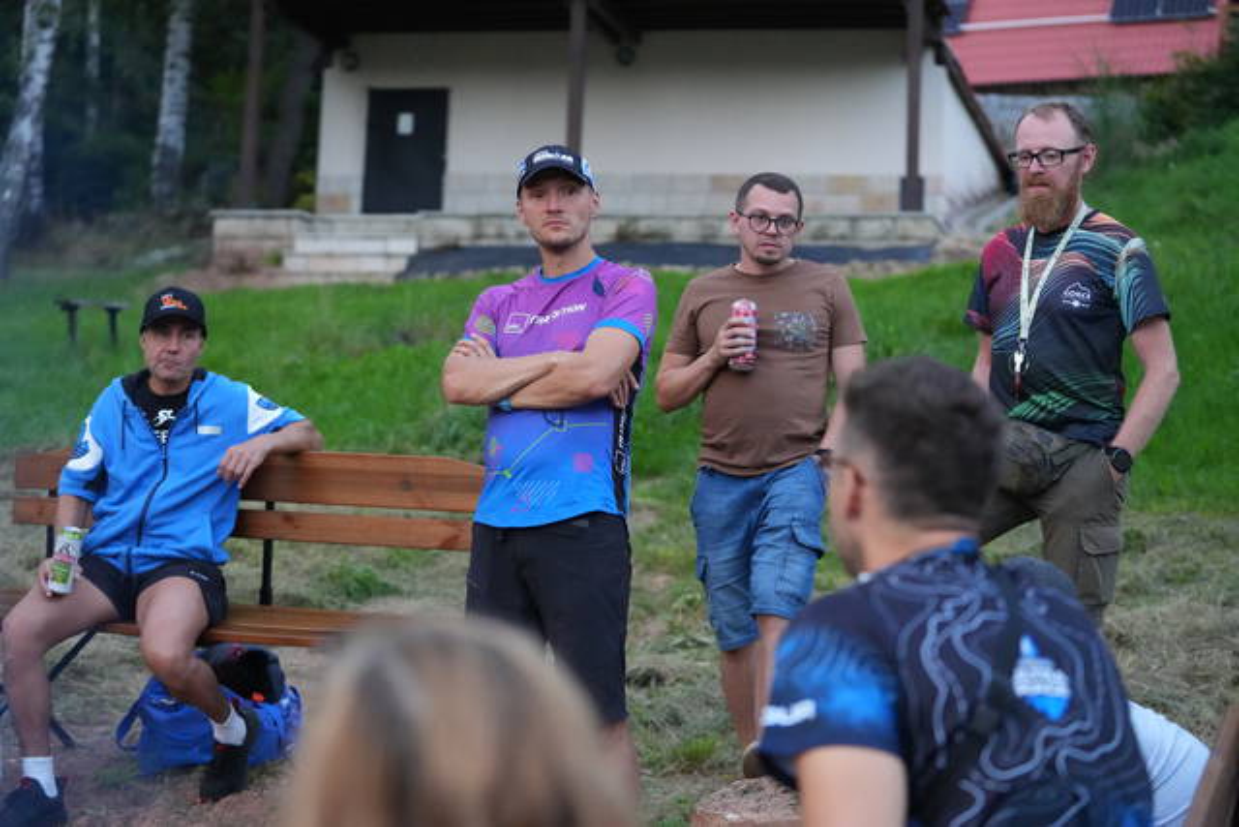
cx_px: 620
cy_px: 414
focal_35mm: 70
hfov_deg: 28.8
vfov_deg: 19.5
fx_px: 2410
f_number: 3.2
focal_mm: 70
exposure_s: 1/1600
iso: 12800
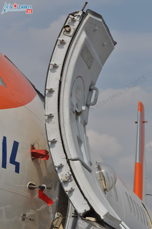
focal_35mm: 105
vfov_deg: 19.5
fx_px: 667
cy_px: 114
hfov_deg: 13.0
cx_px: 76
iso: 200
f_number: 8
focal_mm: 70
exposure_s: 1/1250
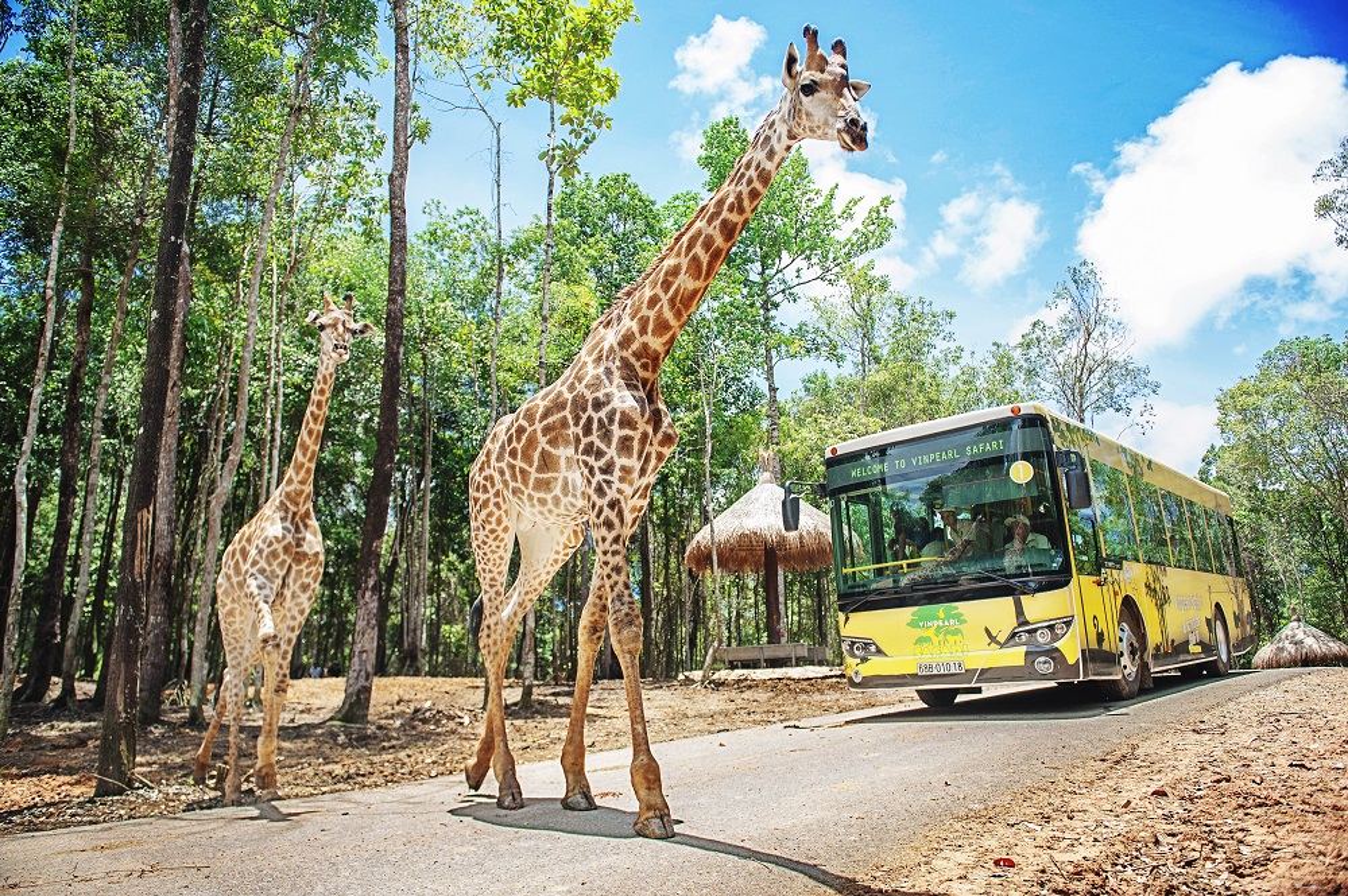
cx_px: 674
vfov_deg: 53.1
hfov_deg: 73.8
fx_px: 898
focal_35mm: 24
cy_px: 448
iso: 640
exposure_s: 1/2000
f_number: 3.5
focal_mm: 24
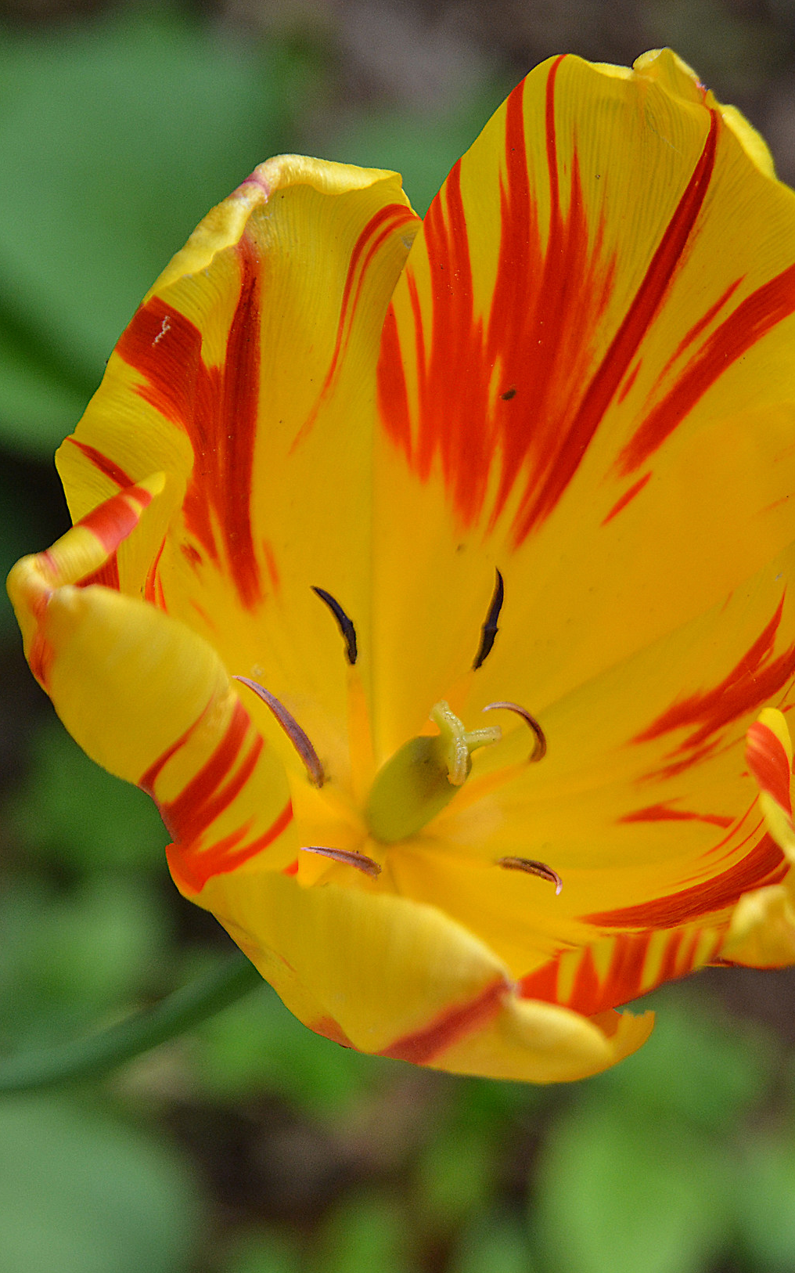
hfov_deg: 6.8
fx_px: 6648
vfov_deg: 10.9
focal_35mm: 192
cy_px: 605
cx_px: 485
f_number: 5
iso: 400
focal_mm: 85
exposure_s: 1/400
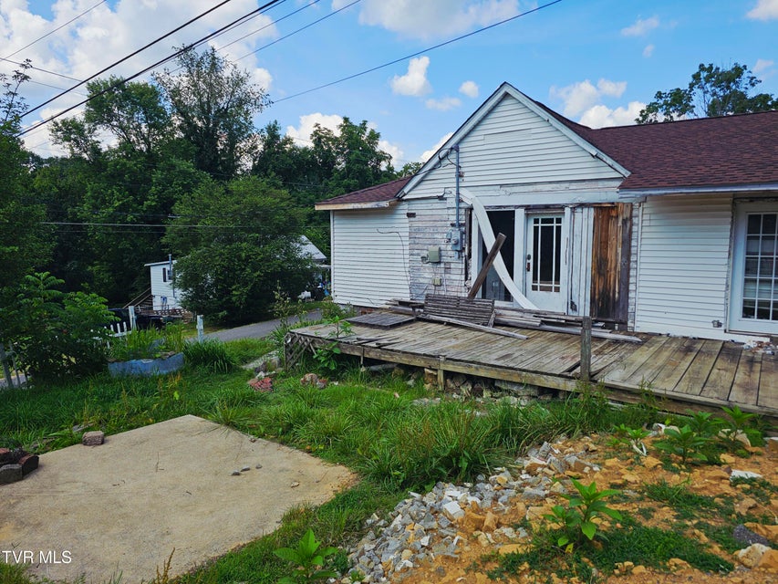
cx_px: 389
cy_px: 292
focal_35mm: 23
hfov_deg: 73.9
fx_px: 517
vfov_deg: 58.9
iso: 10
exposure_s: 1/668
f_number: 1.7
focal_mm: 6.3
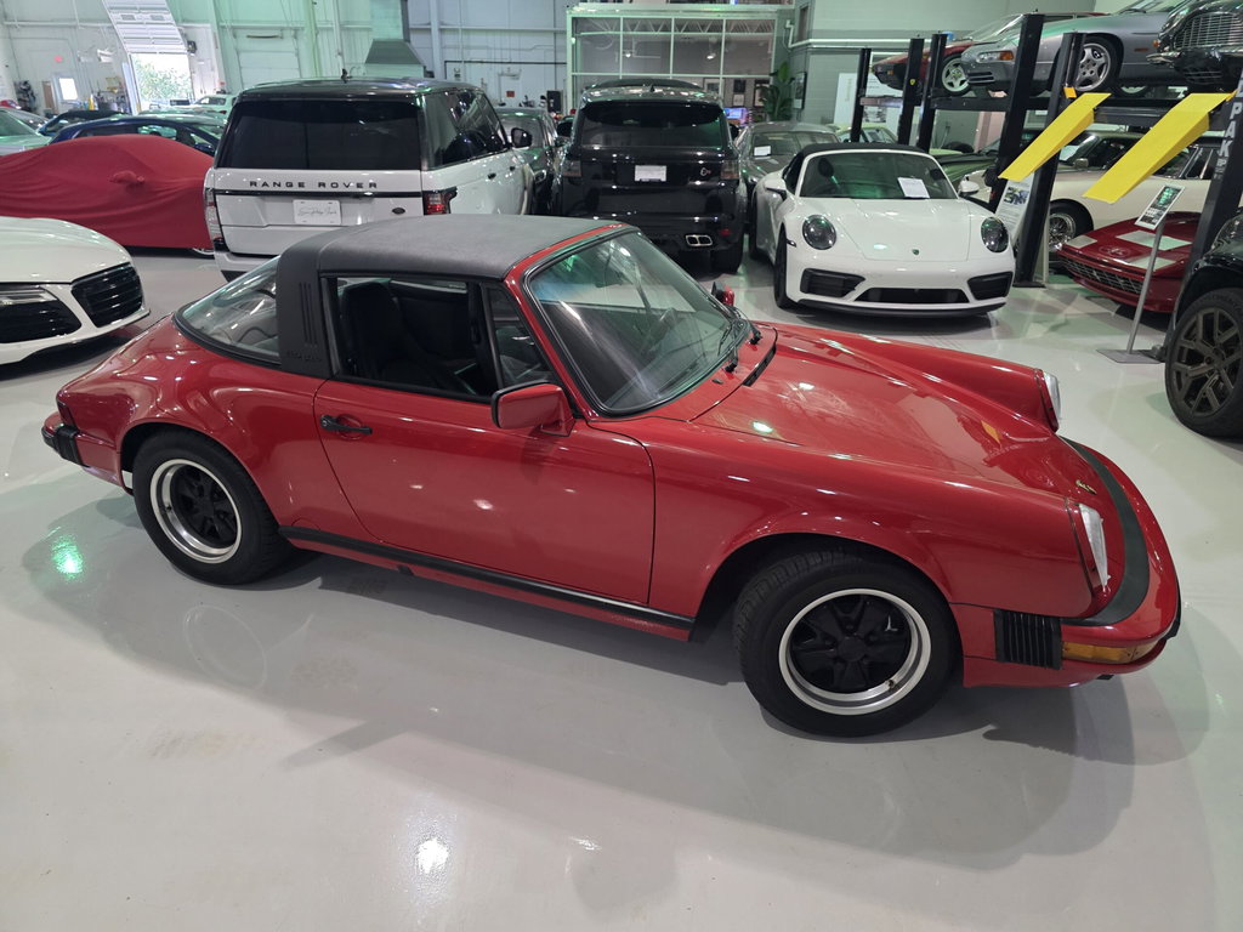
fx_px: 826
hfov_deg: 73.9
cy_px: 466
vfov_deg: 58.9
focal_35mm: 23
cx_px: 622
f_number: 1.7
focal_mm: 6.3
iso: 500
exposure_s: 1/120
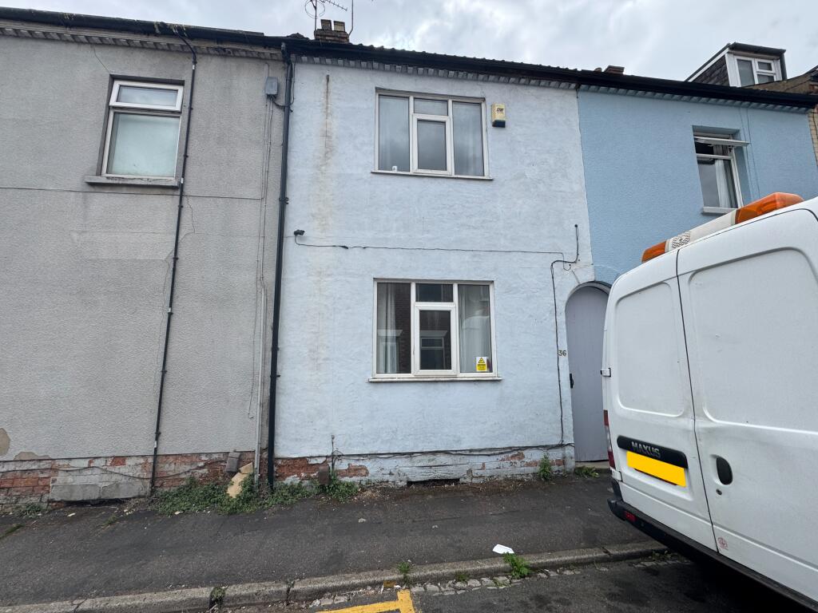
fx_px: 331
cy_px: 306
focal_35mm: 14
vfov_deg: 85.7
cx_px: 409
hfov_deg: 102.1
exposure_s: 1/1143
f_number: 2.2
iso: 50
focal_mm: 2.22
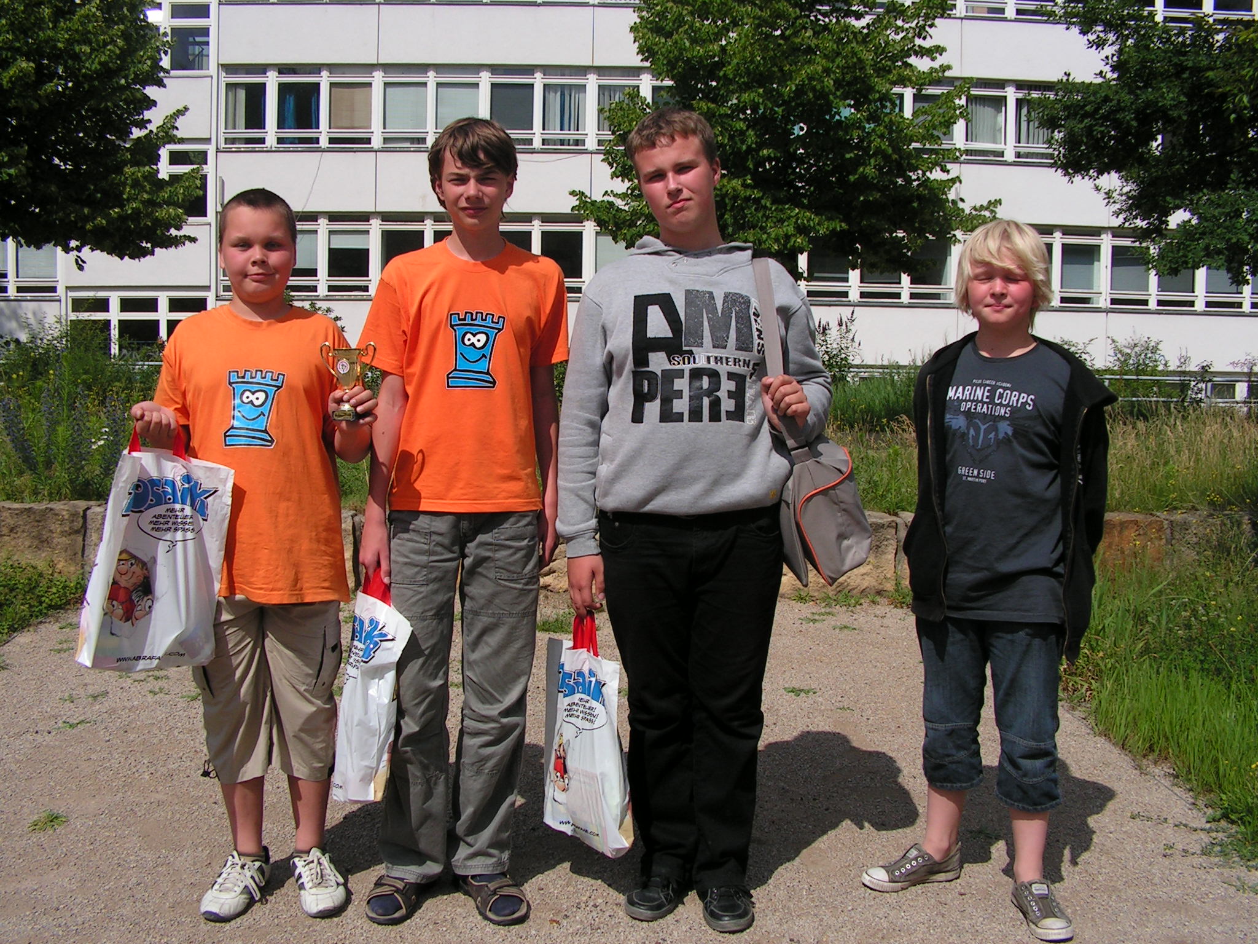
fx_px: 1308
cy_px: 472
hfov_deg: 51.4
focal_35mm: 36
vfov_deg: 39.7
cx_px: 629
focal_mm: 6
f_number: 4.8
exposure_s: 1/1000
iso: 64
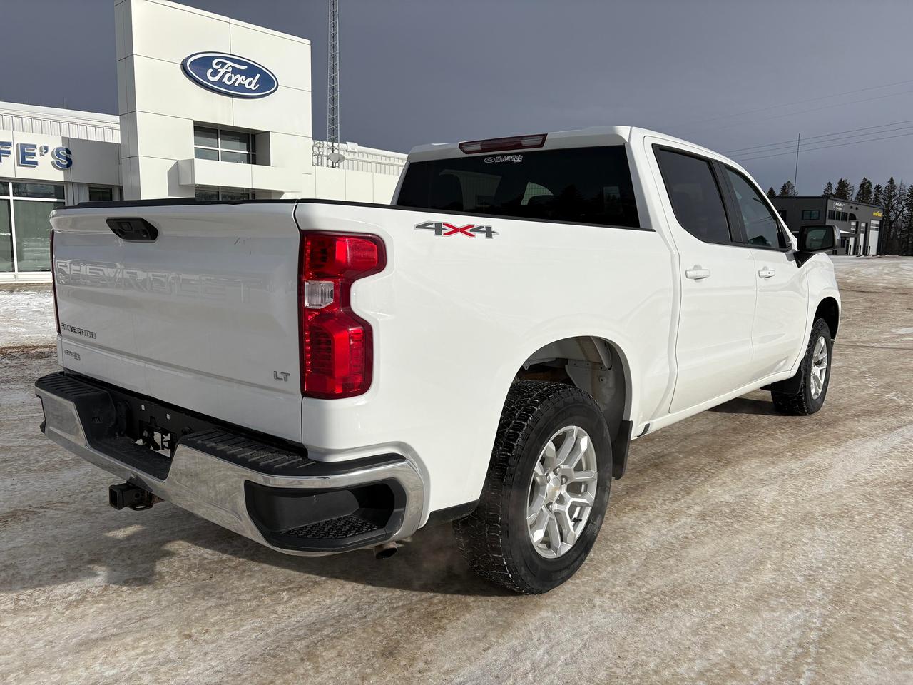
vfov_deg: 53.1
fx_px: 686
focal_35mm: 26
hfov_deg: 67.3
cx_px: 456
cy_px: 342
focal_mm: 5.96
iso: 50
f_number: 1.6
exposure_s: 1/14493
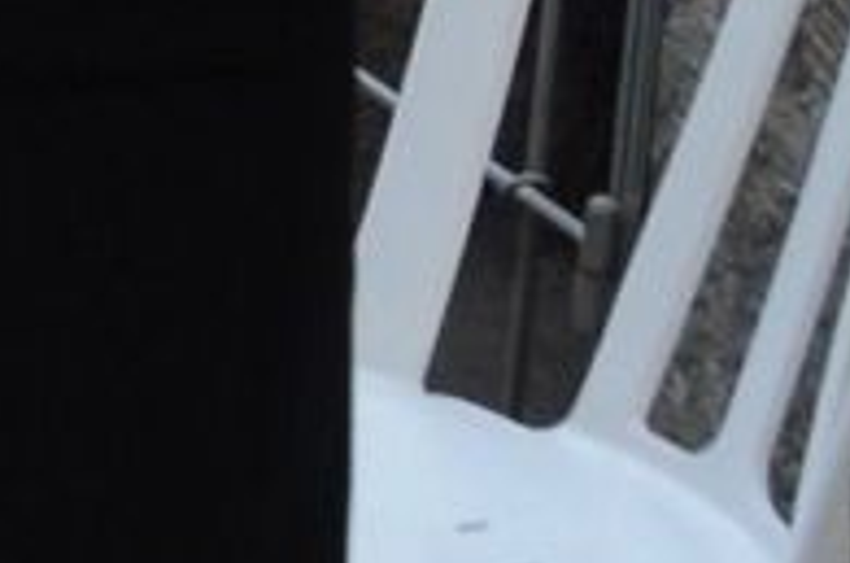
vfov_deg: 6.2
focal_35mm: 194
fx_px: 4569
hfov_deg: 9.1
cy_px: -1414
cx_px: -1482
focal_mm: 18
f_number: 5.6
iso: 640
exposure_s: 1/125
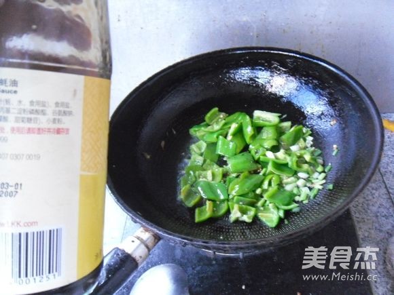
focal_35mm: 28
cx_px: 197
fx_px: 319
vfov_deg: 49.7
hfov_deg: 63.4
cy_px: 148
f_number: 3.4
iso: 800
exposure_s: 1/10
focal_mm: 5.1
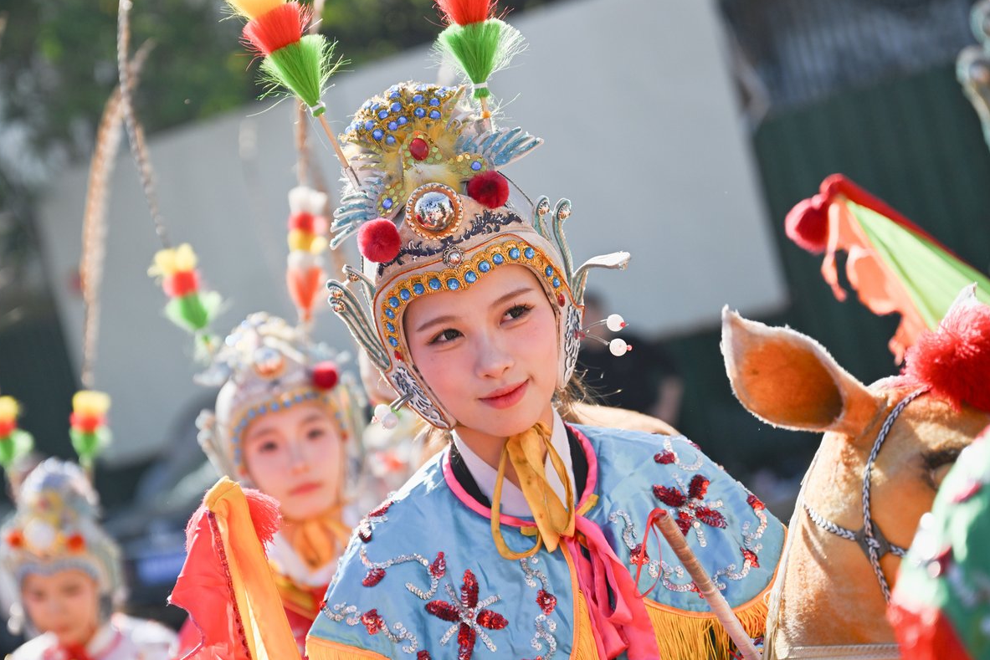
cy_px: 332
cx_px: 490
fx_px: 1953
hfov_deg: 28.5
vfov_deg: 19.2
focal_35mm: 71
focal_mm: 70
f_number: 2.8
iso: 180
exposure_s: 1/3200
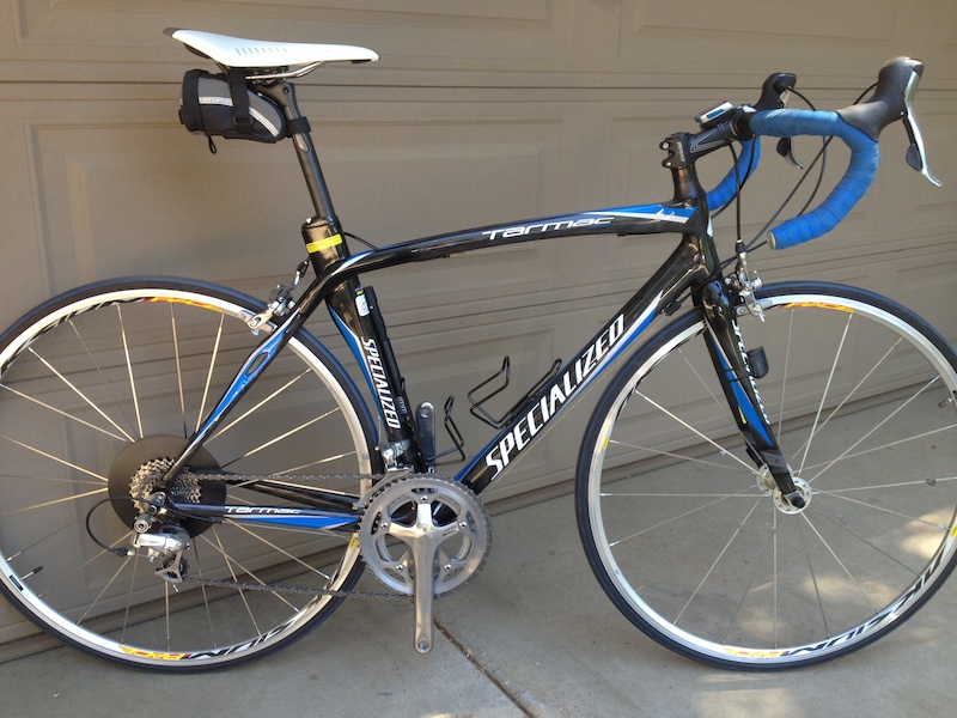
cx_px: 478
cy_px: 359
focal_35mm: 35
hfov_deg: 52.6
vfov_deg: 40.7
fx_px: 968
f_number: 2.4
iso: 50
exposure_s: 1/60
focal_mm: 4.28
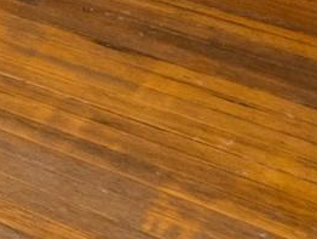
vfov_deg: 9.2
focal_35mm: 125
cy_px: -497
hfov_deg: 9.5
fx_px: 1146
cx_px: -780
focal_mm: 8
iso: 200
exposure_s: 1/6
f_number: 8
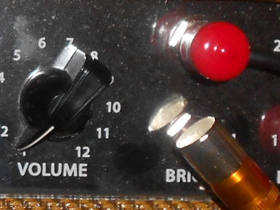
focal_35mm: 141
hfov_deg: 13.1
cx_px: -168
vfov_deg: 10.3
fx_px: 1141
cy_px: -62
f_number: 9
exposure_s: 1/30
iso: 200
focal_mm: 5.8
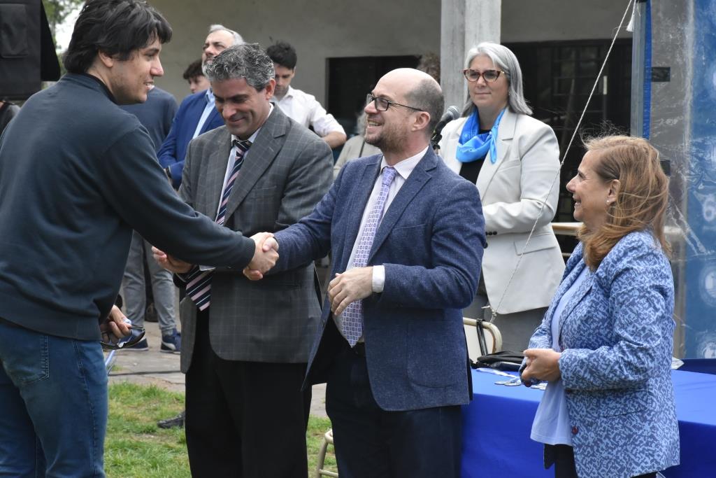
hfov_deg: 16.1
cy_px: 239
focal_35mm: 128
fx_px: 2536
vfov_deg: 10.8
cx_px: 358
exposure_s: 1/400
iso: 1600
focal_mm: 85
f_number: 10
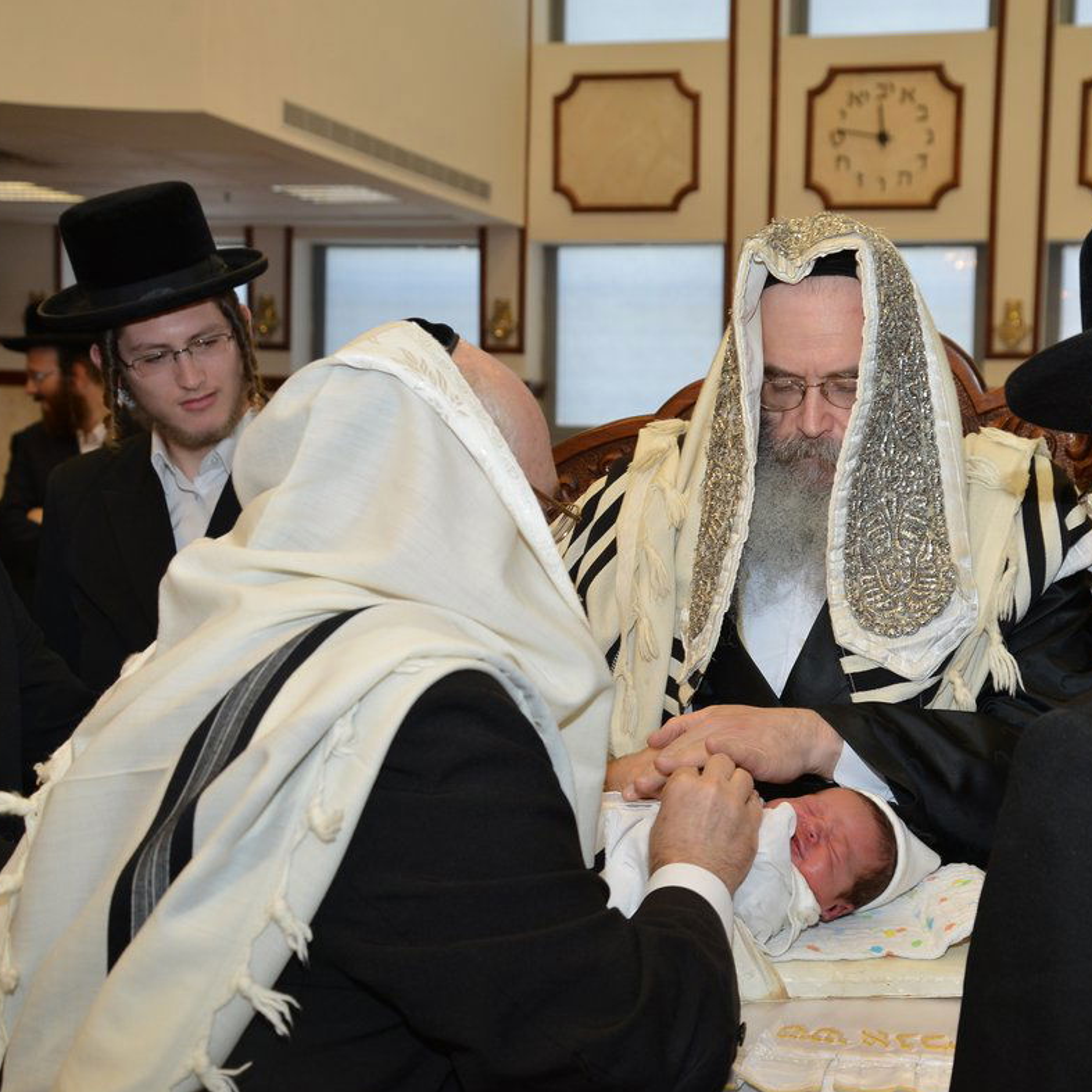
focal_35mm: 57
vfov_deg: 30.0
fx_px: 2034
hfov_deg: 29.9
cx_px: 701
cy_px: 549
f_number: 5
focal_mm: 44
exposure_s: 1/125
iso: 800
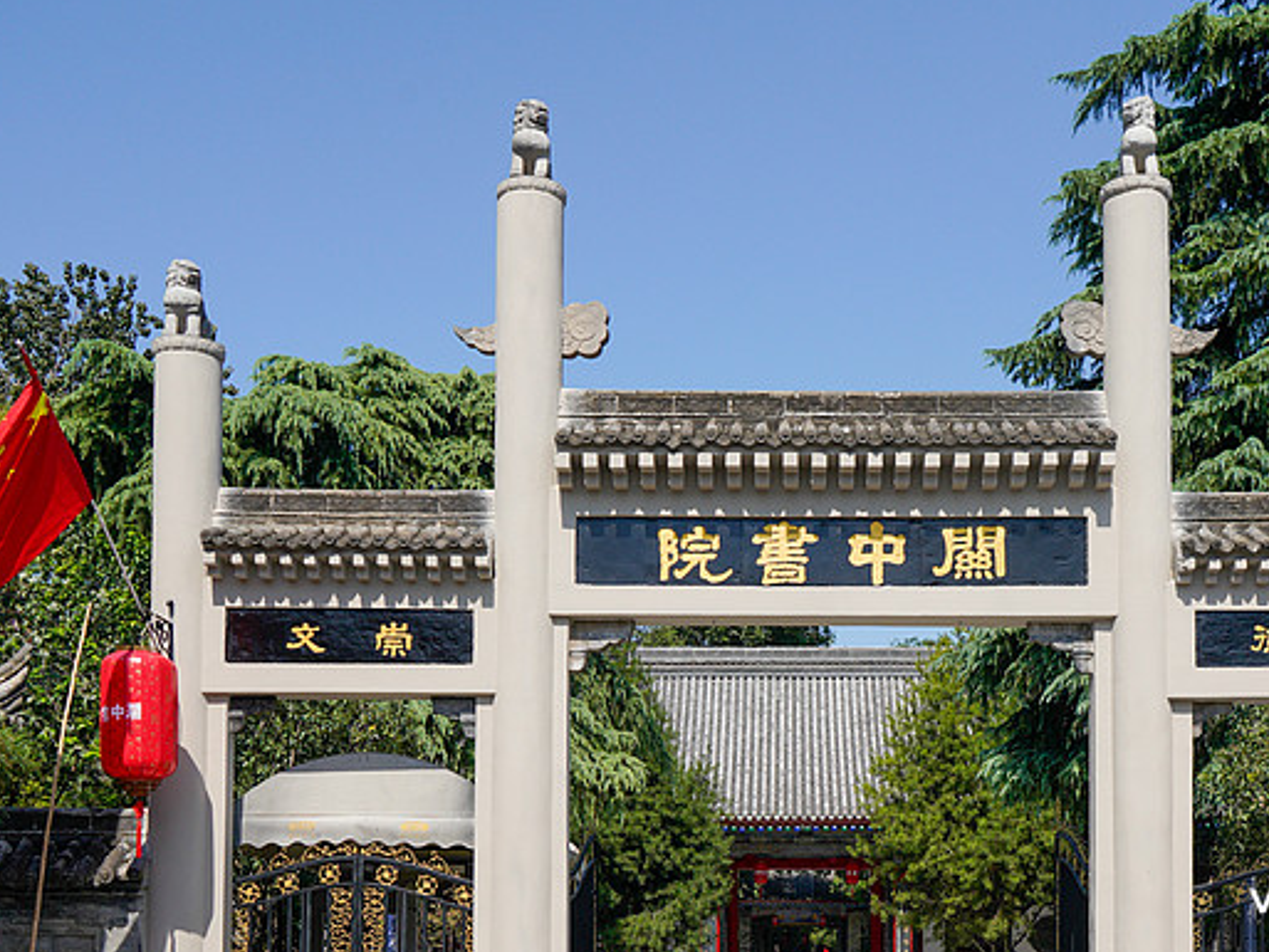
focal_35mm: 45
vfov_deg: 32.0
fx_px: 1650
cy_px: 600
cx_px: 774
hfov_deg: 41.8
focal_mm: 30
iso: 200
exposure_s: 1/800
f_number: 8
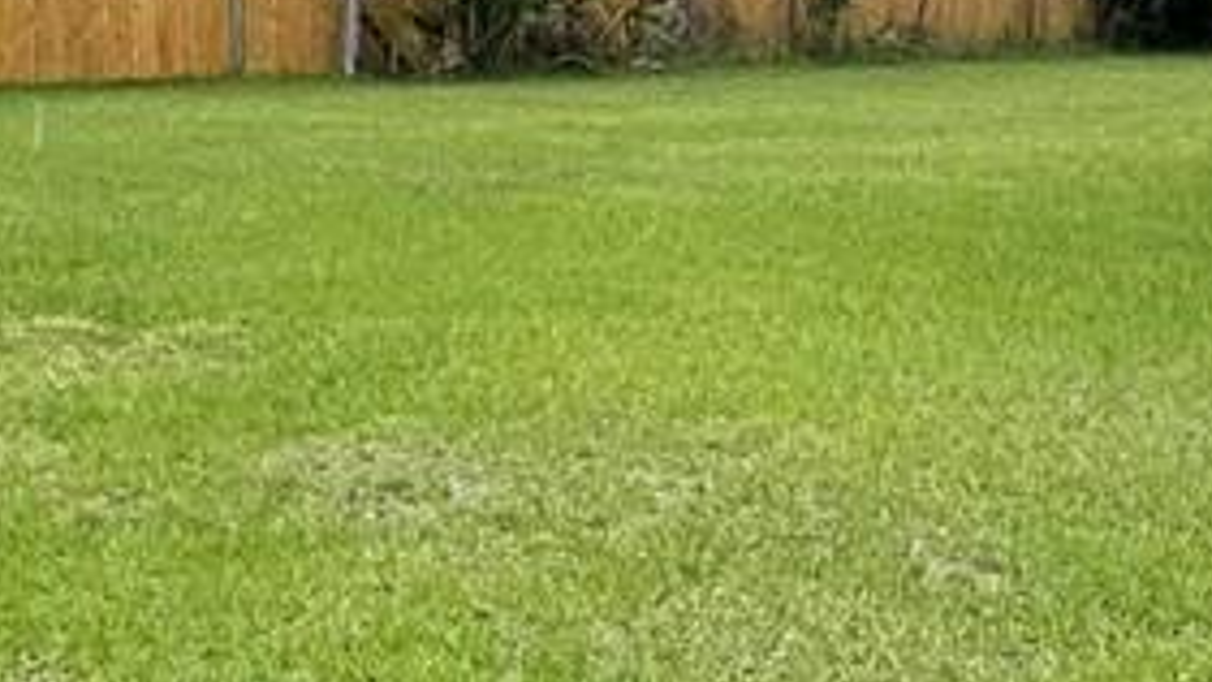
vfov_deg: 13.8
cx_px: 725
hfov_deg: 24.4
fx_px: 2796
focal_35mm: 87
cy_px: 108
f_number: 2.2
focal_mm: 2.22
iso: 40
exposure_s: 1/625
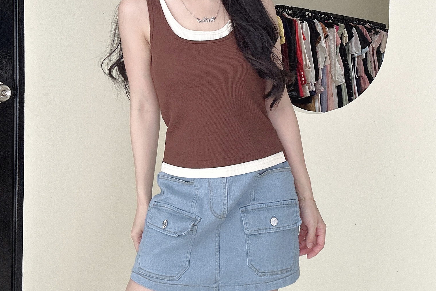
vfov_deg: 35.0
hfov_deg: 50.7
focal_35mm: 38
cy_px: 128
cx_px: 207
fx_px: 460
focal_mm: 2.69
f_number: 1.9
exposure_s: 1/78
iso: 80
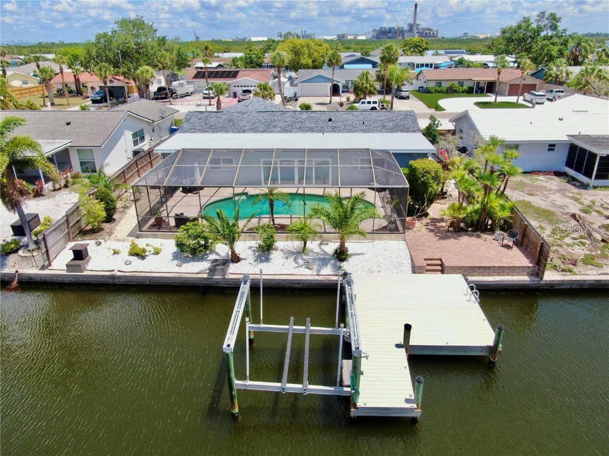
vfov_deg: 56.8
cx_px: 304
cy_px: 228
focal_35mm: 24
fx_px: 422
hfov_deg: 71.6
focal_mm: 4.39
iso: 100
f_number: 2.8
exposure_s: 1/1000
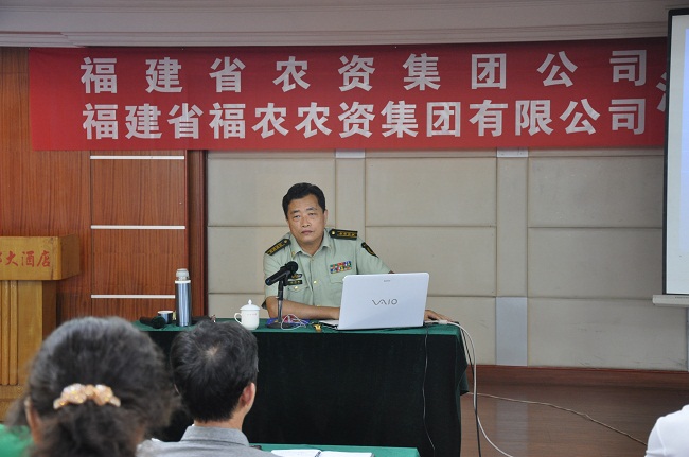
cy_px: 228
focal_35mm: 63
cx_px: 344
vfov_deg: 21.5
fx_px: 1204
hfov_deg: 31.9
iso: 800
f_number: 4.8
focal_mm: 42
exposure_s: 1/8
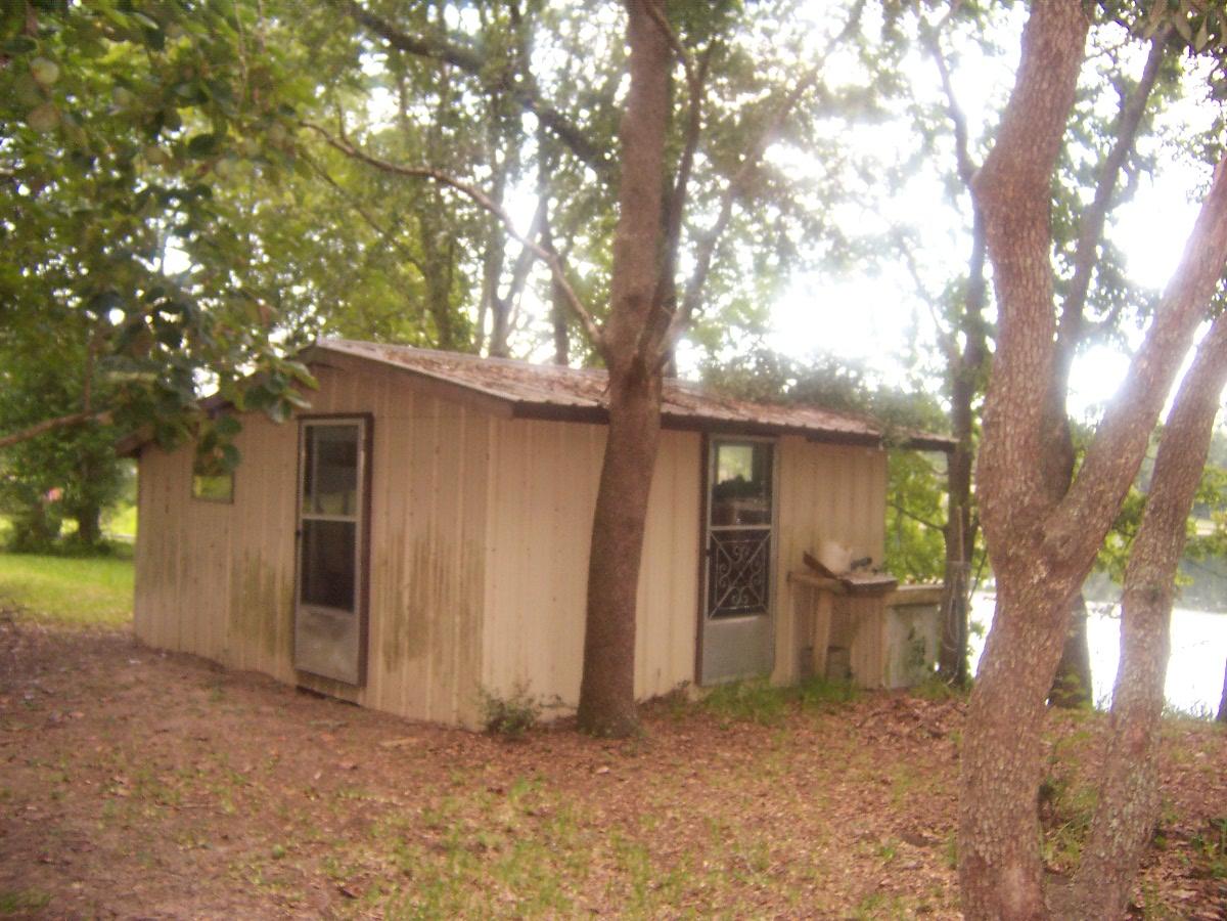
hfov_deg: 55.4
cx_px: 614
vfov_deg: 42.9
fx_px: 1170
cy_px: 460
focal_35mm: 33
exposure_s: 1/60
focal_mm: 5.5
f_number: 2.8
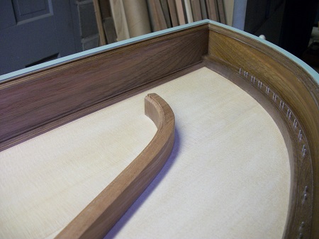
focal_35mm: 32
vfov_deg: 44.1
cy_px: 120
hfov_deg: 56.8
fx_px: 295
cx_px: 160
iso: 160
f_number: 2.9
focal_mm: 5.7
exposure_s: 1/30
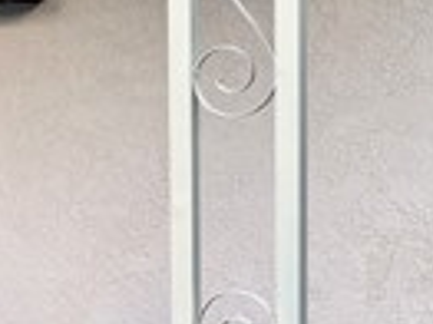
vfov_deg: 12.6
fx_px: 1462
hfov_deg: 14.1
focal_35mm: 117
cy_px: 149
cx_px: -433
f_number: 1.78
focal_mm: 6.76
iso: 64
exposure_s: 1/209
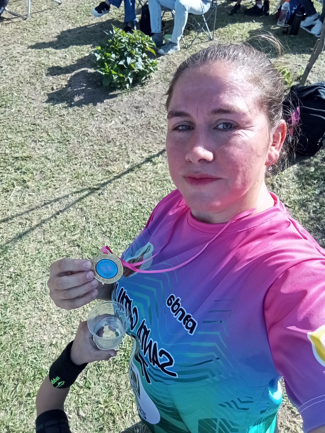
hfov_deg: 53.1
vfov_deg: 67.3
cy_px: 216
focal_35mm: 26
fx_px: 325
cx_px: 162
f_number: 2.05
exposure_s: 1/591
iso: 55
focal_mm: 2.79
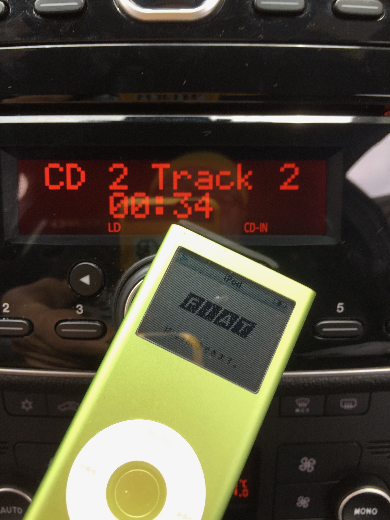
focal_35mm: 29
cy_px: 260
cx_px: 195
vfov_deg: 61.7
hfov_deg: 48.2
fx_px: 436
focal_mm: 4.15
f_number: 2.2
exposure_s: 1/60
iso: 32
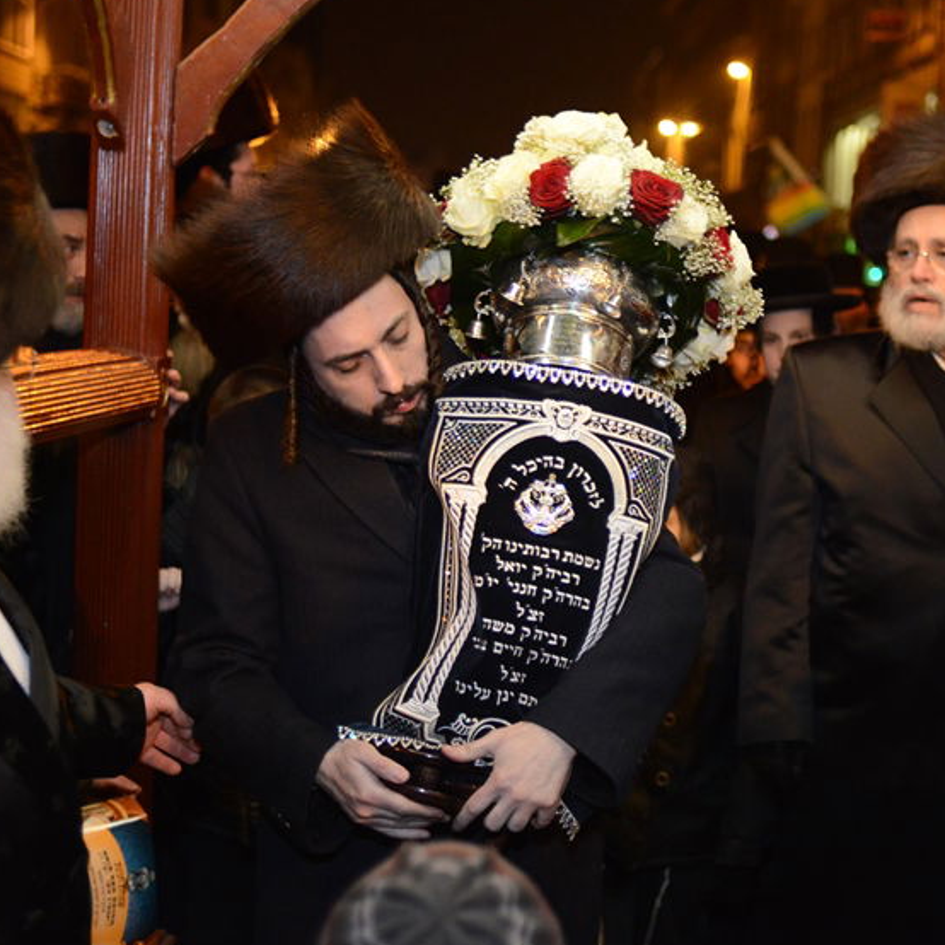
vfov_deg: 31.1
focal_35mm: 55
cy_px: 434
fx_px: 1699
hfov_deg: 31.0
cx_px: 578
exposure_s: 1/200
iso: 3200
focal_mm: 35
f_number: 2
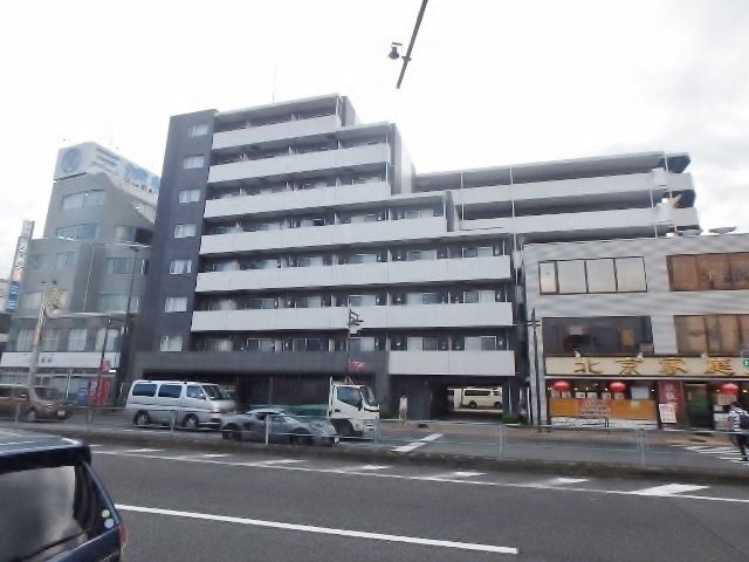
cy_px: 281
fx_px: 454
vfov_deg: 63.4
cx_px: 374
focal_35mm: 21
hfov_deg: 79.0
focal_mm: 3.7
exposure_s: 1/200
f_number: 3.5
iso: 125
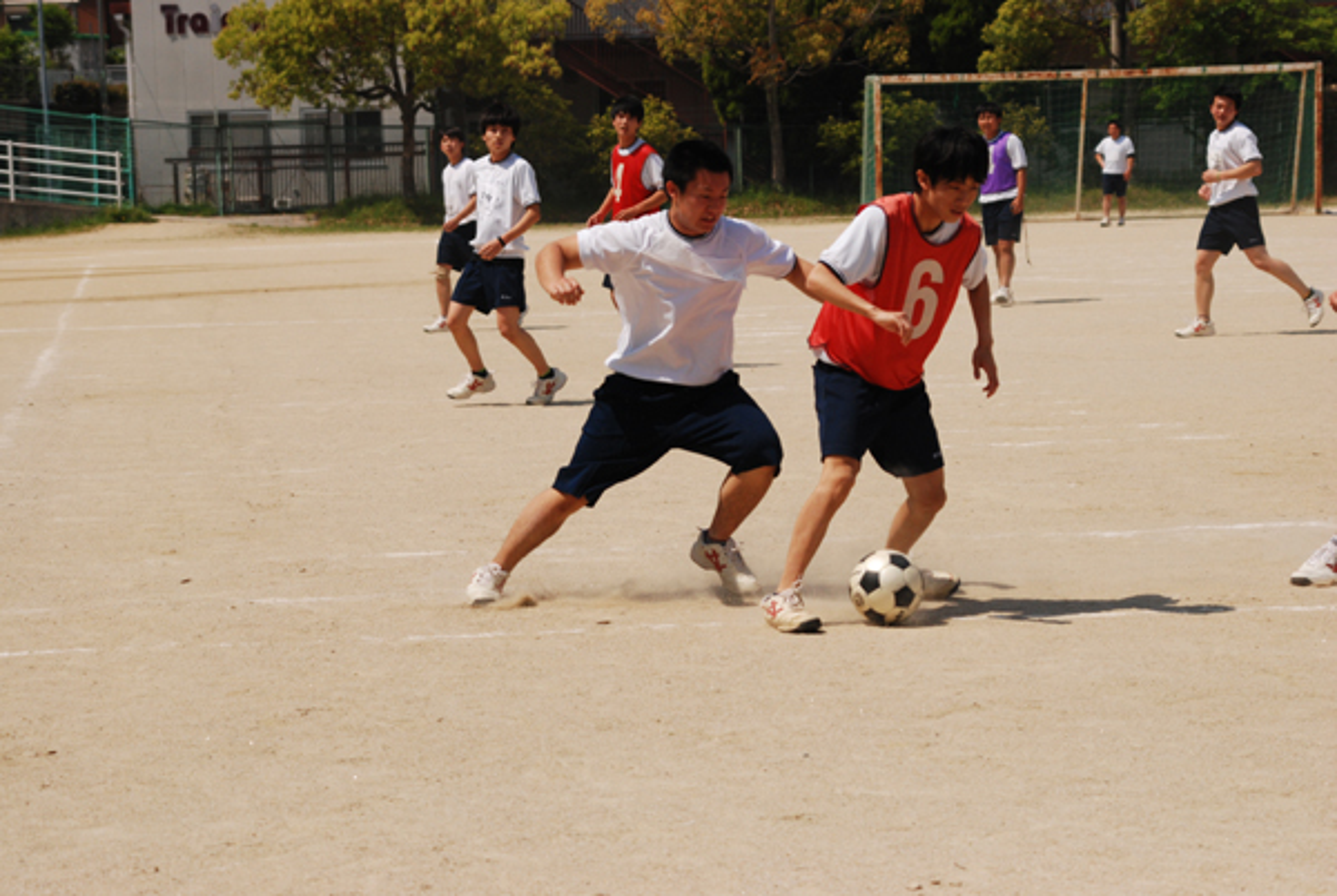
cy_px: 448
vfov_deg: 11.8
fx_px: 4352
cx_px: 668
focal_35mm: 117
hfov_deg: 17.5
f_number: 5
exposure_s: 1/3200
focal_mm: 78
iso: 400
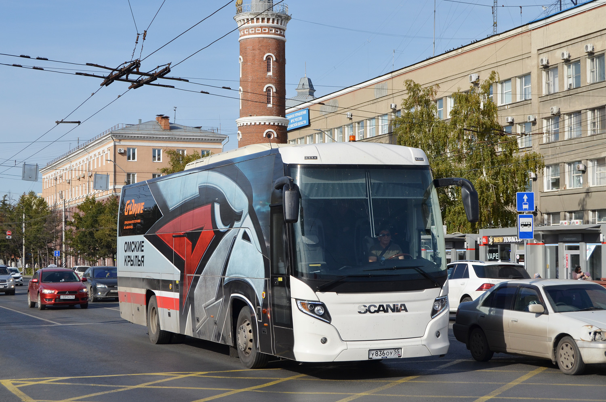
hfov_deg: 33.5
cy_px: 201
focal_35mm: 60
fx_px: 1008
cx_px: 303
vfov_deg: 22.5
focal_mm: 40
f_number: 7.1
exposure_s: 1/1000
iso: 200
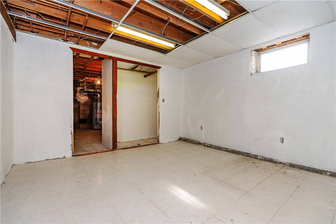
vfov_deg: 70.4
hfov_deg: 93.3
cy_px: 112
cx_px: 168
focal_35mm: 17
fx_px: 159
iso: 320
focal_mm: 17
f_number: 6.3
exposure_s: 1/15
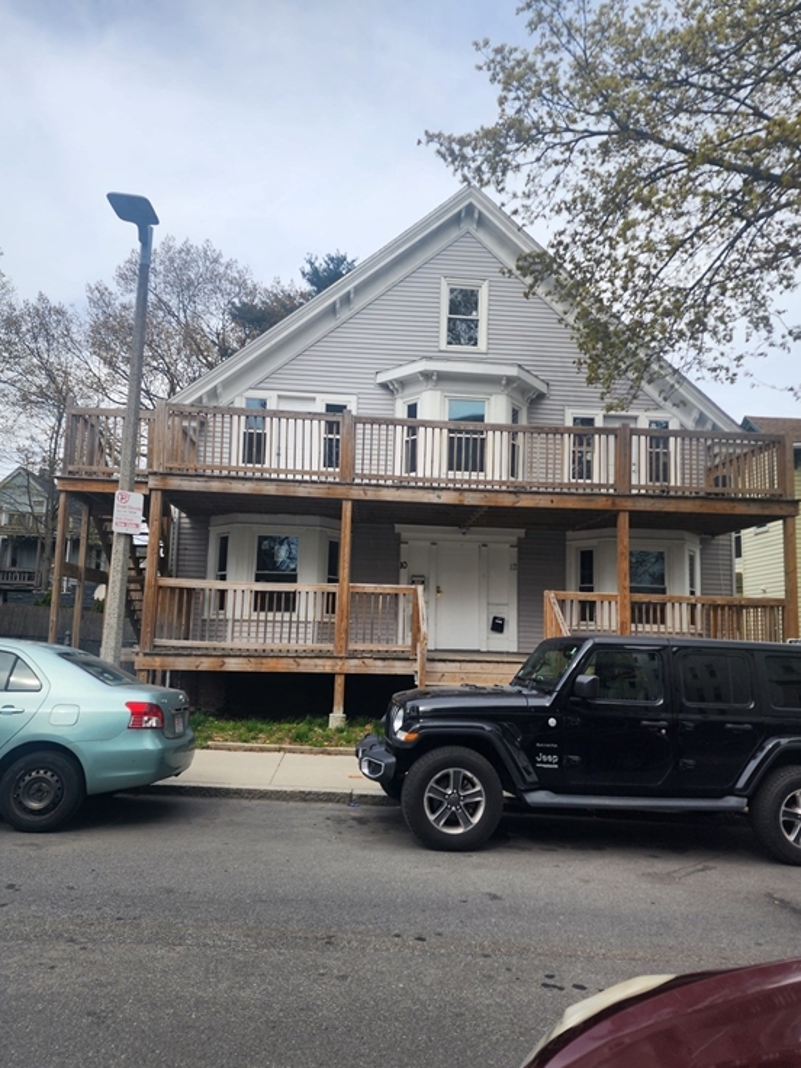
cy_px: 551
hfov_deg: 56.8
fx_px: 740
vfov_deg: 71.6
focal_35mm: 24
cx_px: 412
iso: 12
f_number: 1.8
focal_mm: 6.4
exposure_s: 1/715
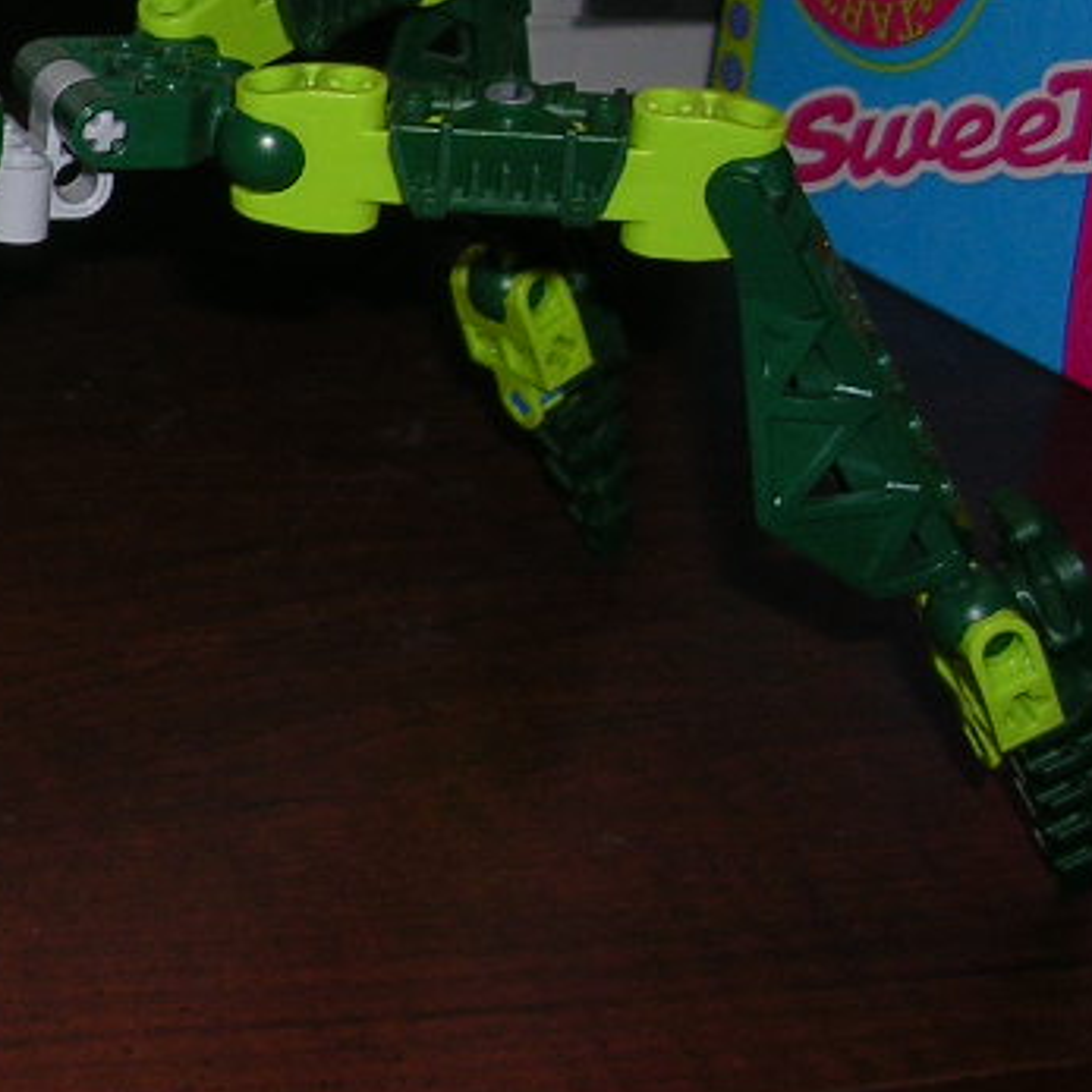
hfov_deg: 16.4
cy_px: 223
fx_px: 3533
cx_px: -400
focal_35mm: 99
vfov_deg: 17.4
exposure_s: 1/60.1
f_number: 2.8
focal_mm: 5.8
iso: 50
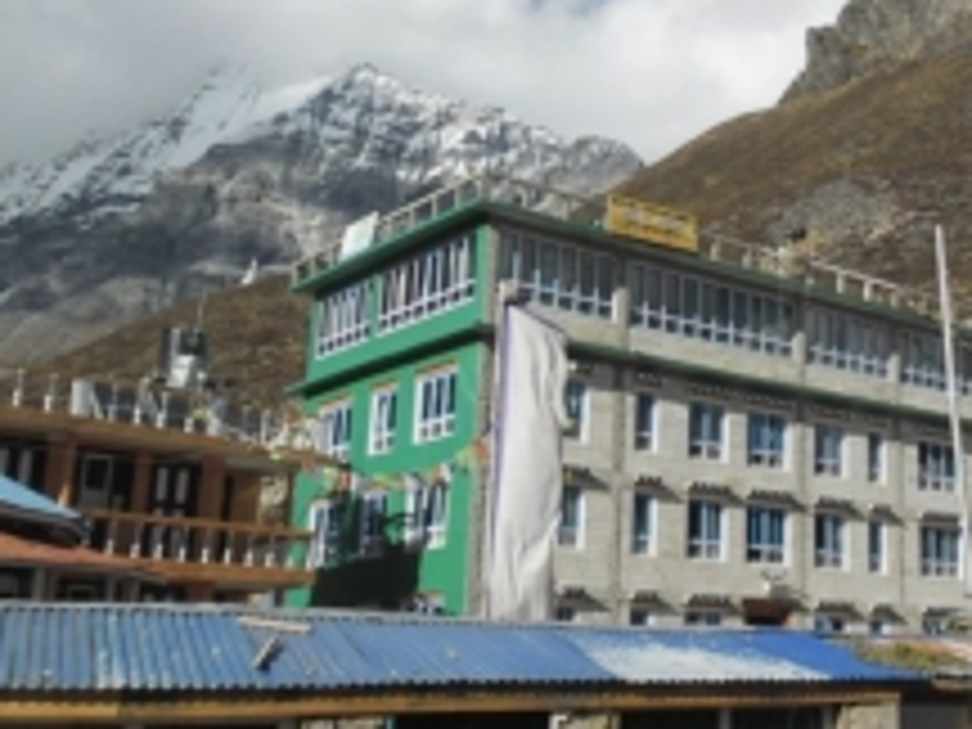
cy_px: 302
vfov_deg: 29.1
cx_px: 855
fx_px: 1404
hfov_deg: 36.1
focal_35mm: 50
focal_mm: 4.8
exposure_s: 1/173
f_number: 9.9
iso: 80
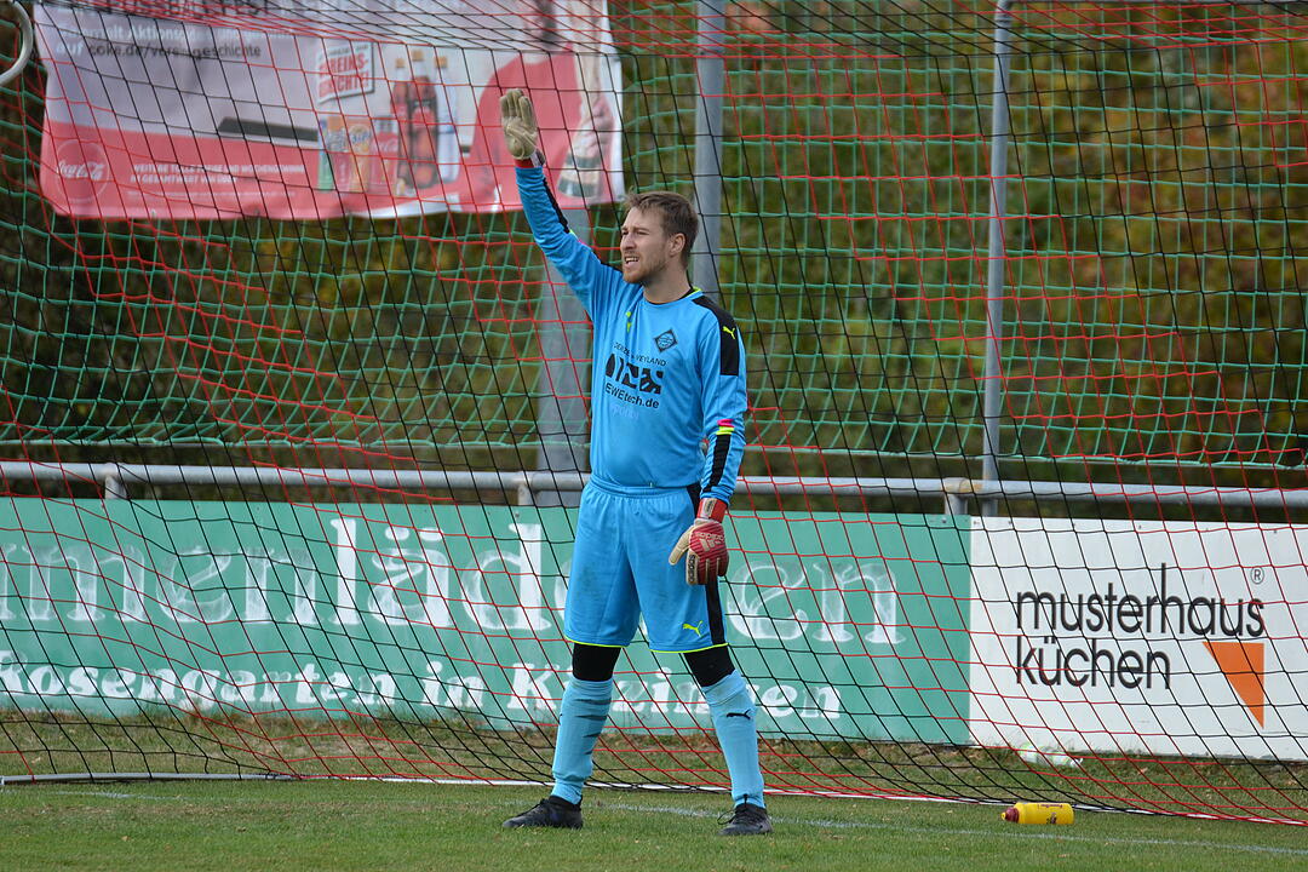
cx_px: 654
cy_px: 436
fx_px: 16349
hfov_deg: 4.6
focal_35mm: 450
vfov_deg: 3.1
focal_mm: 300
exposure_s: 1/500
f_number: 5.6
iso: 500
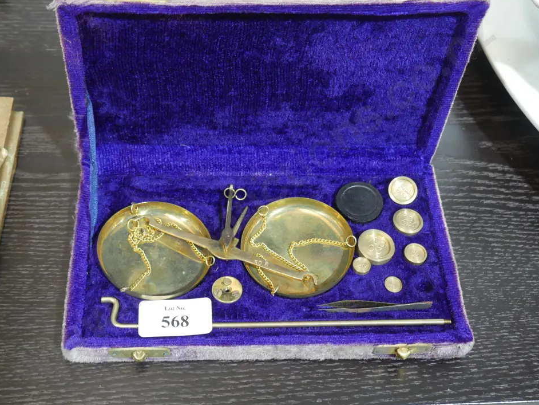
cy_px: 204
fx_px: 779
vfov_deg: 29.1
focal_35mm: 50
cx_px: 254
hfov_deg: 38.2
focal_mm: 23
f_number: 5.6
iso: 2000
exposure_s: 1/60
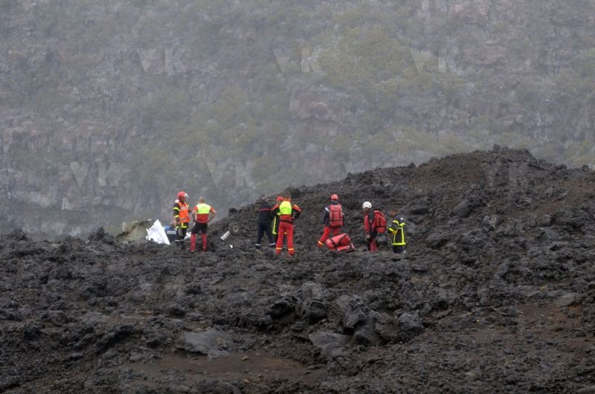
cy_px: 197
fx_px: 4948
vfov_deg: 4.6
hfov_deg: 6.9
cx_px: 298
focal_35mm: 300
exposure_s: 1/200
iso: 250
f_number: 8
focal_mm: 200
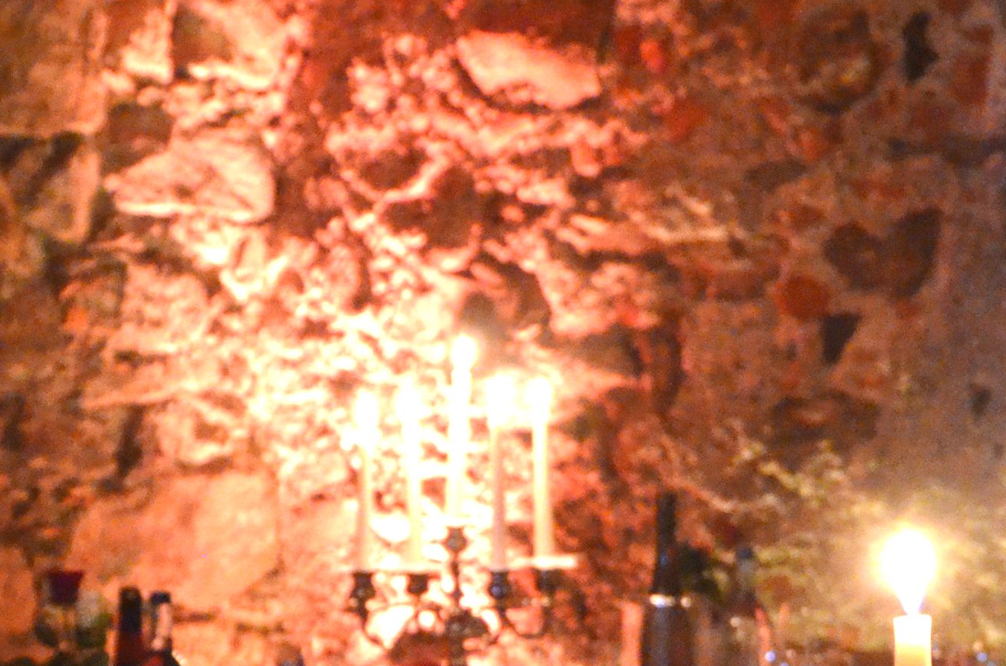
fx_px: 4992
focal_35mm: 179
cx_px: 198
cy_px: 852
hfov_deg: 11.5
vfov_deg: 7.6
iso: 3200
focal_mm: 32
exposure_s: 1/13
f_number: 4.2
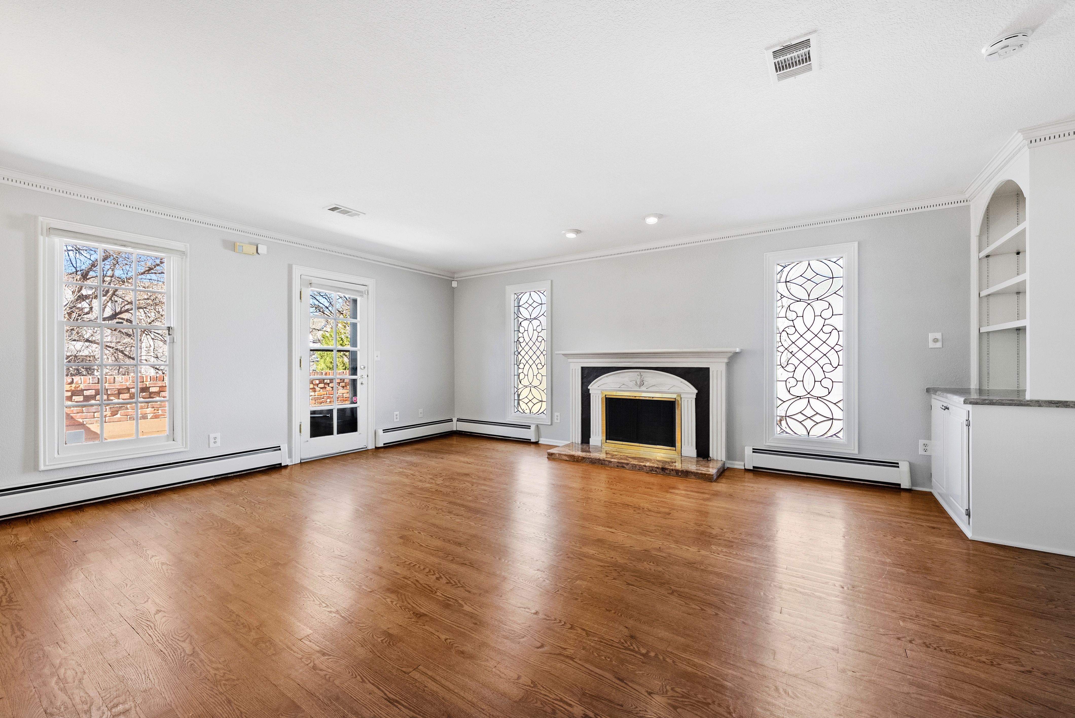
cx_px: 538
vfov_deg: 81.3
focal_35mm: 14
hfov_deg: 104.2
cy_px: 359
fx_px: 418
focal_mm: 14
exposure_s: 1/15
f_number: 8
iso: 640
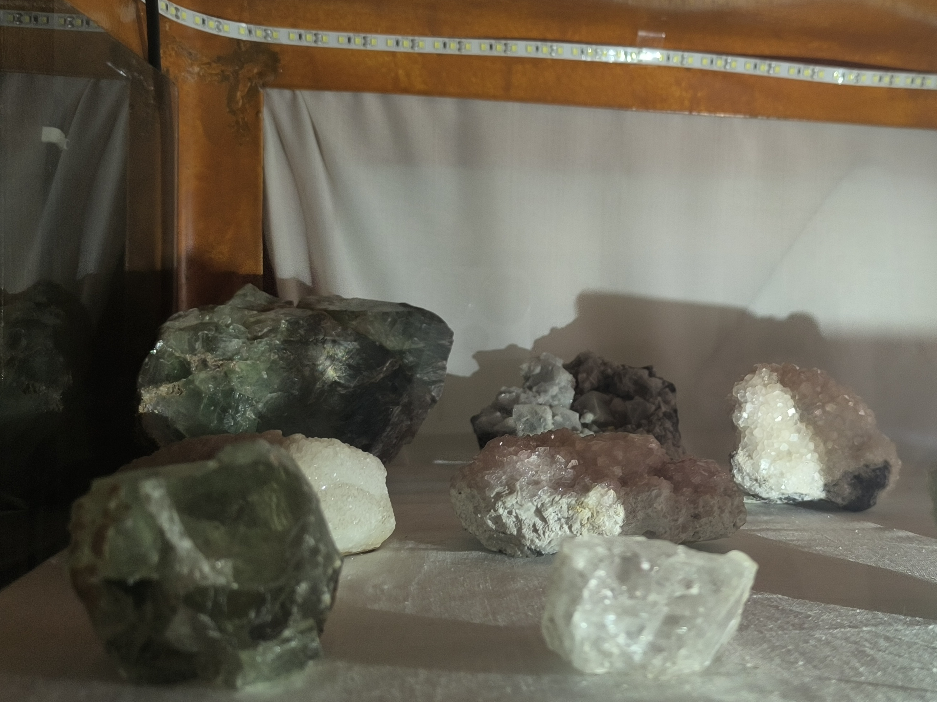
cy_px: 336
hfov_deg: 50.0
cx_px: 656
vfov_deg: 39.6
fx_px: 974
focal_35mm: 36
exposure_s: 1/25
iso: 1000
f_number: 1.65
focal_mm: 6.14
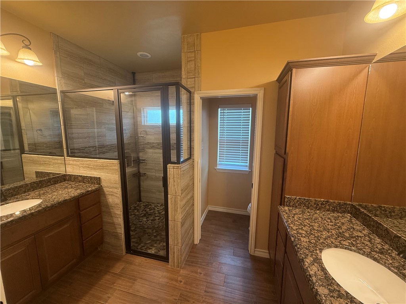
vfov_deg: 85.7
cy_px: 152
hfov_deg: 102.1
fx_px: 164
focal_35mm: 14
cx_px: 203
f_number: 2.2
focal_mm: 2.22
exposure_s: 1/120
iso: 200
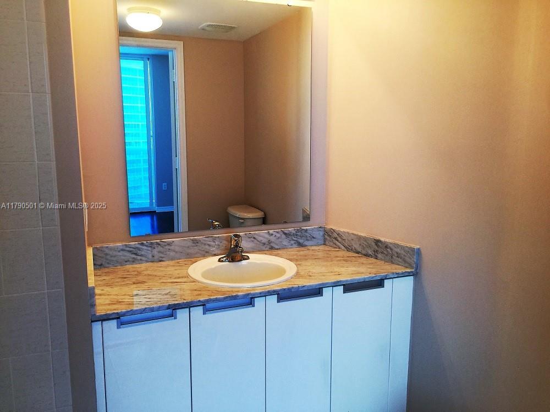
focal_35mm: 29
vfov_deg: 48.2
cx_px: 275
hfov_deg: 61.7
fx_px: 461
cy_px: 206
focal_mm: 4.15
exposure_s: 1/40
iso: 32
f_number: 2.2
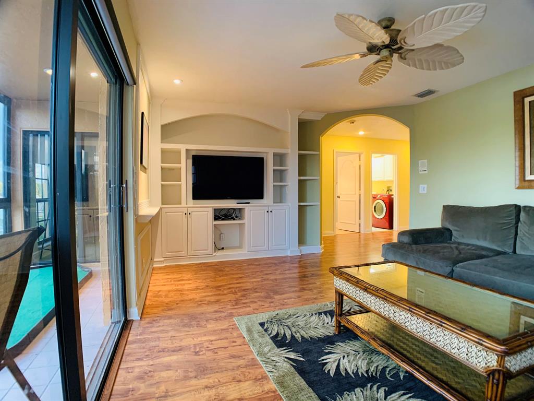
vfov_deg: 53.1
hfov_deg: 67.3
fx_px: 401
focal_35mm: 26
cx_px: 267
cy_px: 200
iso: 320
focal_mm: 4.25
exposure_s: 1/60
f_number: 1.8
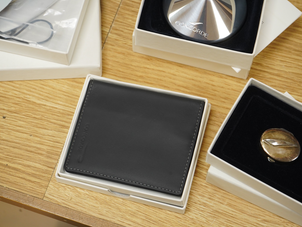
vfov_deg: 19.4
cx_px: 162
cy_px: 114
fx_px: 663
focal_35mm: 76
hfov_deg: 25.7
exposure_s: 1/100
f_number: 9
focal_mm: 70
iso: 2500
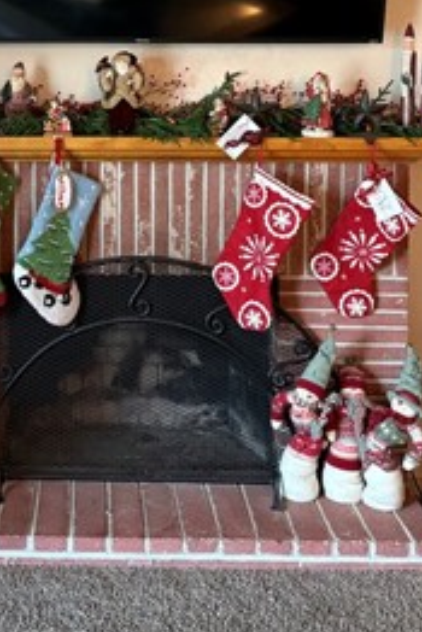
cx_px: 70
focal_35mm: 61
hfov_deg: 21.9
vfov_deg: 31.8
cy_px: 109
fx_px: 1071
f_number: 1.78
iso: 800
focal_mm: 6.76
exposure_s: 1/40
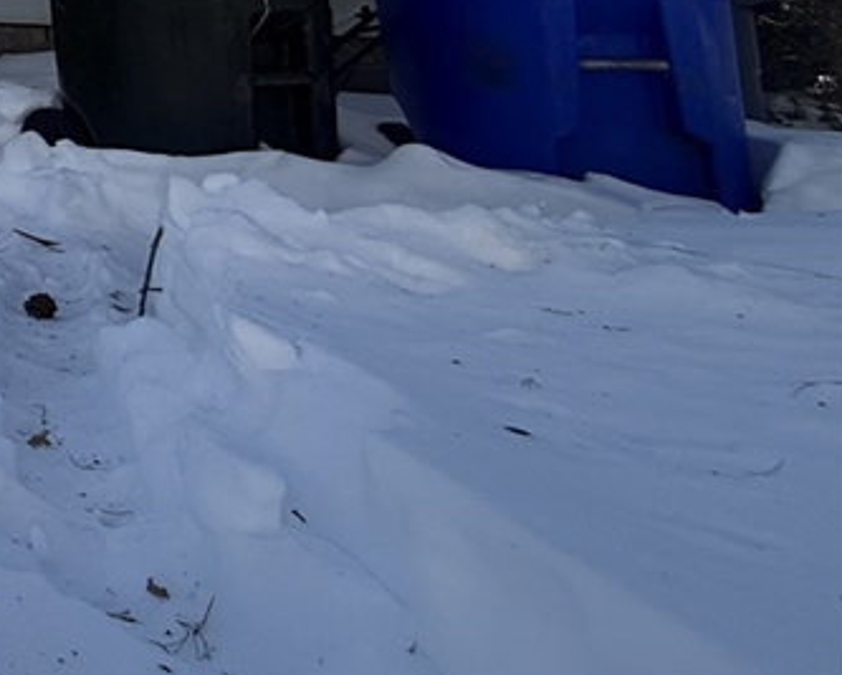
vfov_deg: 29.5
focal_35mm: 42
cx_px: -440
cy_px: -177
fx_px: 1048
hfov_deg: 28.0
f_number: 2.2
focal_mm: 2.22
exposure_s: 1/2092
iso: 50
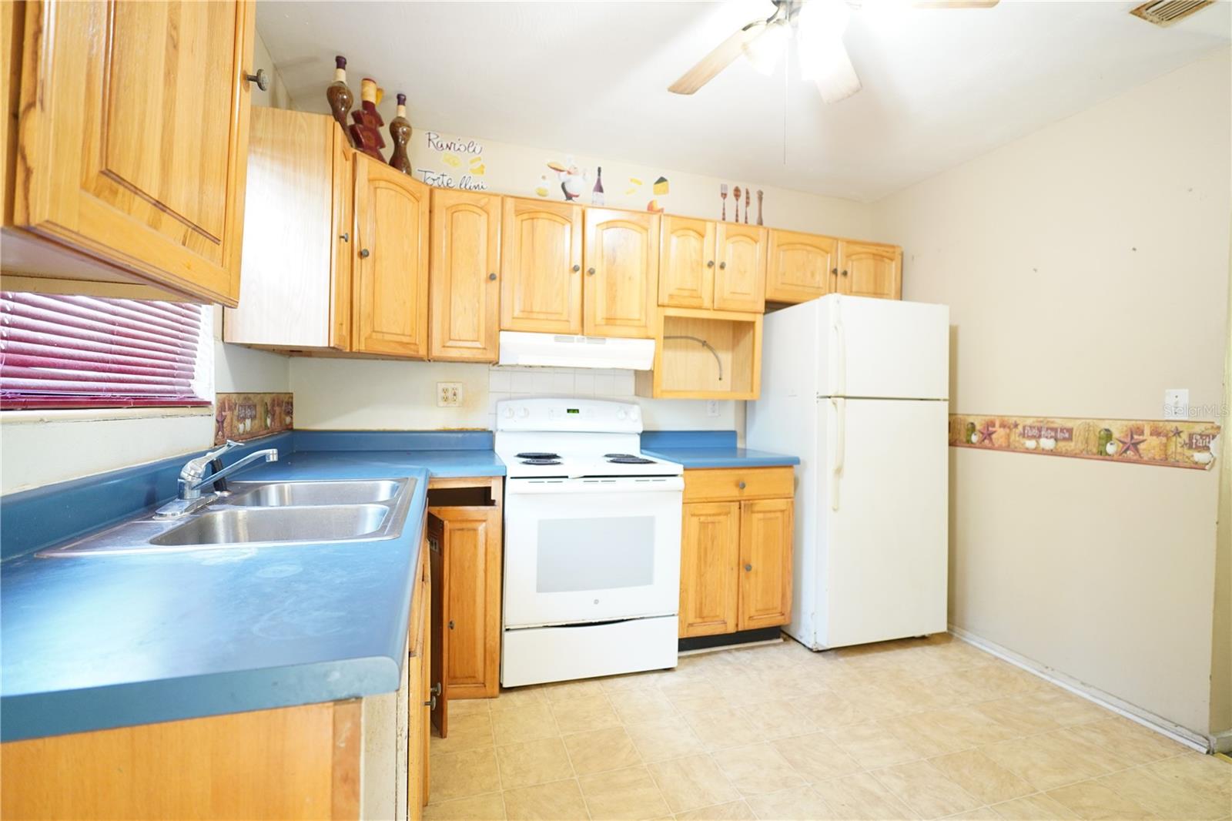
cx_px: 616
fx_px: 565
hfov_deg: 95.0
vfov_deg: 72.0
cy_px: 410
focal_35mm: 16
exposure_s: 1/30
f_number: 1.8
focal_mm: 11
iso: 500
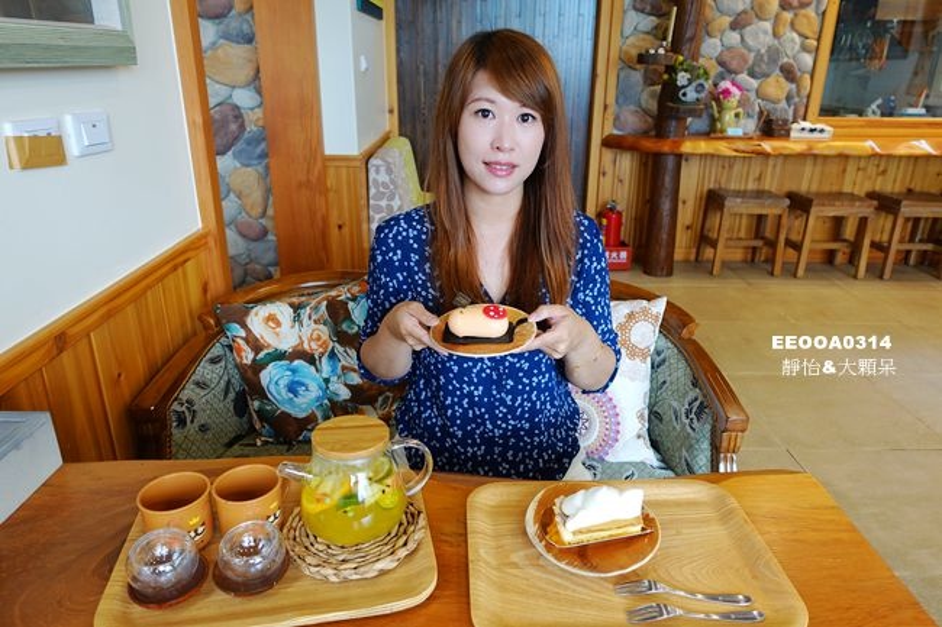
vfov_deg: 53.1
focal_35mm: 24
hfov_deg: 73.8
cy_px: 314
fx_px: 628
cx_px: 471
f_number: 2.5
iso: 125
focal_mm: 8.8
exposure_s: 1/30
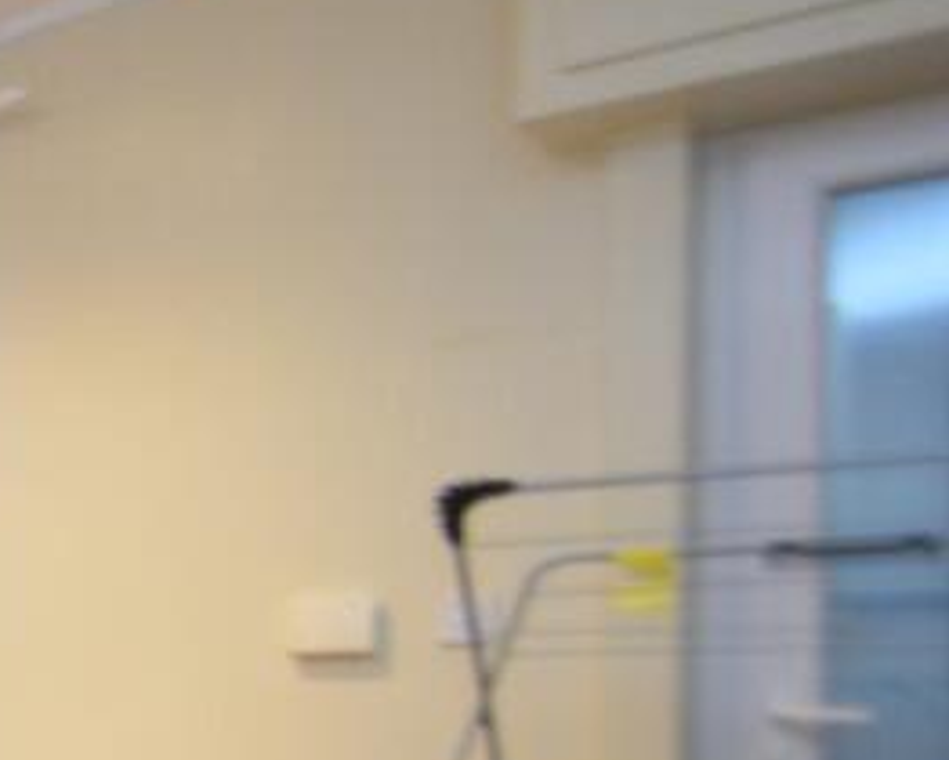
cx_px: -554
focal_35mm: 55
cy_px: 840
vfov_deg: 25.6
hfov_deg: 24.5
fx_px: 1546
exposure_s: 1/30
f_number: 3.5
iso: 1400
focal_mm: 10
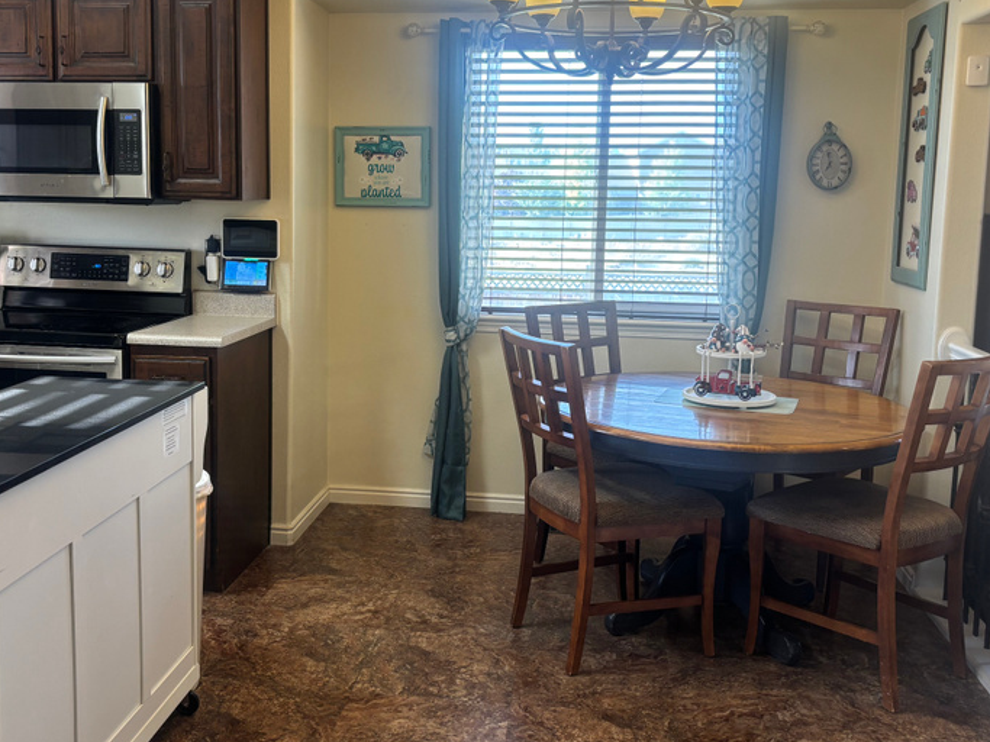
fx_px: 1115
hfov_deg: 47.7
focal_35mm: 39
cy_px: 317
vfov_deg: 36.7
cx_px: 423
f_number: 1.6
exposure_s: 1/60
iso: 80
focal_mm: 5.96
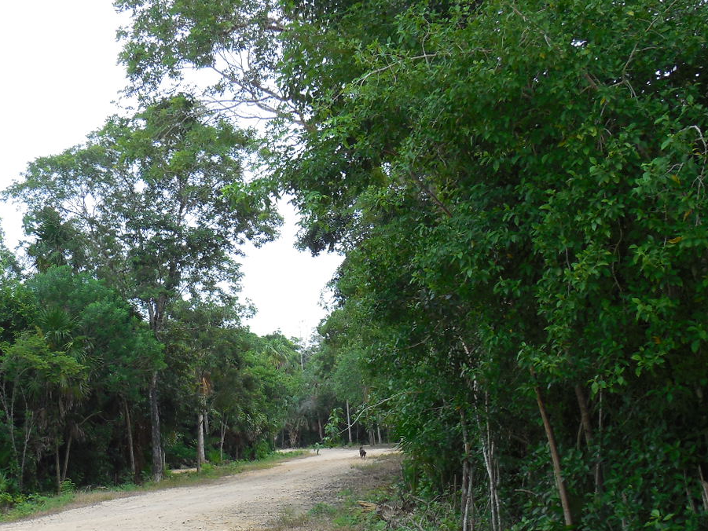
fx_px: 1452
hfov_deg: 27.3
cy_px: 363
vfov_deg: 20.6
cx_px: 273
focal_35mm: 71
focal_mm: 7.1
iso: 125
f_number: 3.6
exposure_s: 1/500
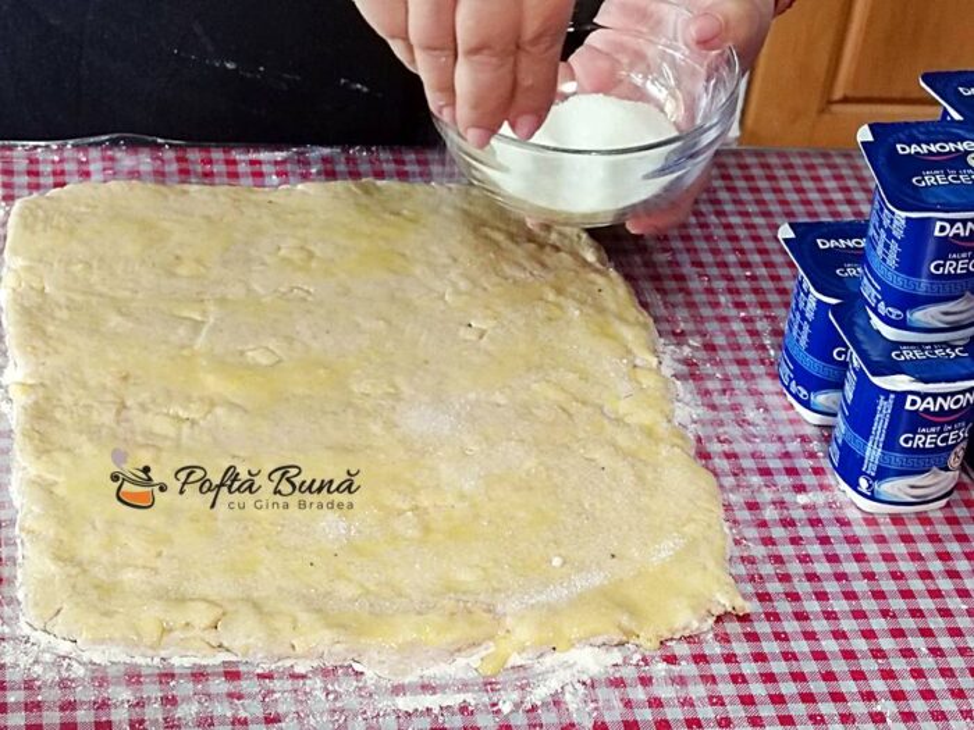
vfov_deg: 16.8
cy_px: 365
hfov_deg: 22.3
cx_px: 487
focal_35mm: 88
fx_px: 2476
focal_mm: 5.25
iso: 434
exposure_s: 1/33.3
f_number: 1.75
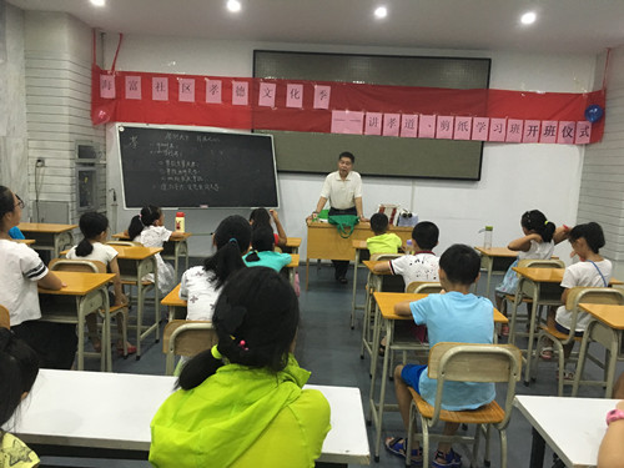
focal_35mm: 29
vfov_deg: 48.2
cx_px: 312
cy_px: 234
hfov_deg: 61.7
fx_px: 523
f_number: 2.2
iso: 200
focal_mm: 4.15
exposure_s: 1/25
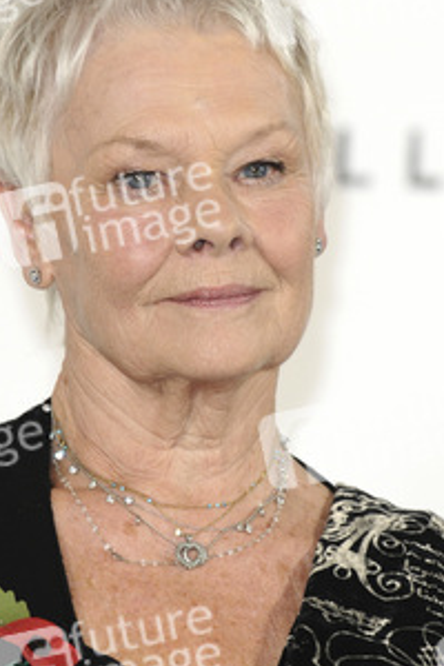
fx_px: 7399
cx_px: 172
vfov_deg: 5.2
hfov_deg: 3.4
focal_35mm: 400
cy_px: 326
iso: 320
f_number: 4.5
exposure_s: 1/250
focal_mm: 200
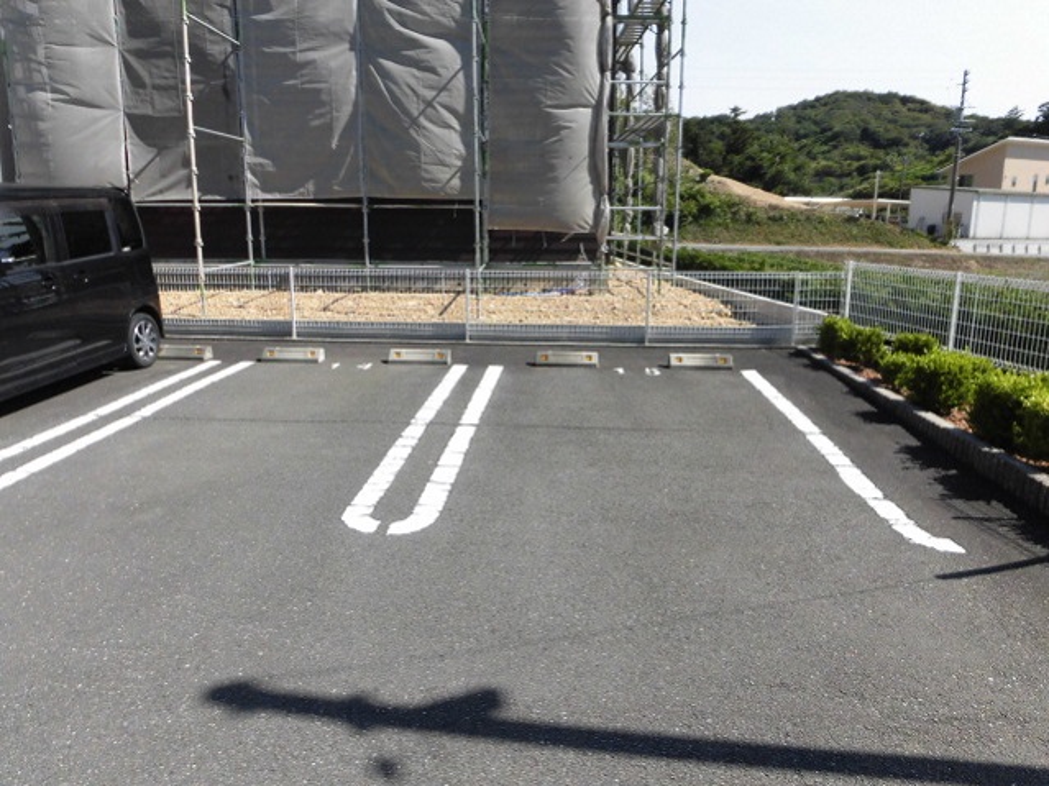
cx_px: 524
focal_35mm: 24
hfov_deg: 71.6
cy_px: 393
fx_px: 727
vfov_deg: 56.8
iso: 100
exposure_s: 1/200
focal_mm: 4.3
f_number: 7.8
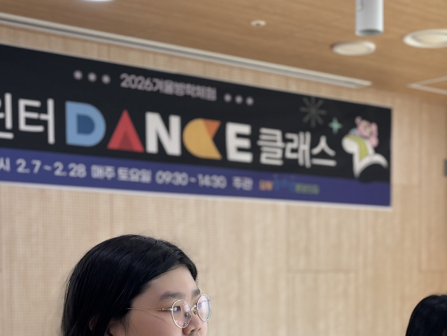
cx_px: 328
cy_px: 326
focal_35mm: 69
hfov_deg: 27.8
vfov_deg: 20.7
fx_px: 891
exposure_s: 1/170
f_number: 1.6
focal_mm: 5.96
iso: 64
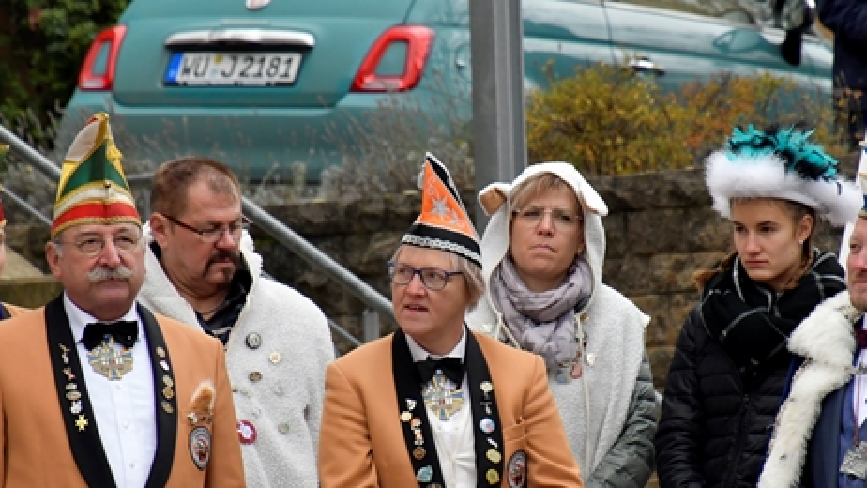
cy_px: 262
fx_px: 10002
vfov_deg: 2.8
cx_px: 479
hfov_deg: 5.0
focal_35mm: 435
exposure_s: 1/320
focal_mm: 200
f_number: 9
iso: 2000
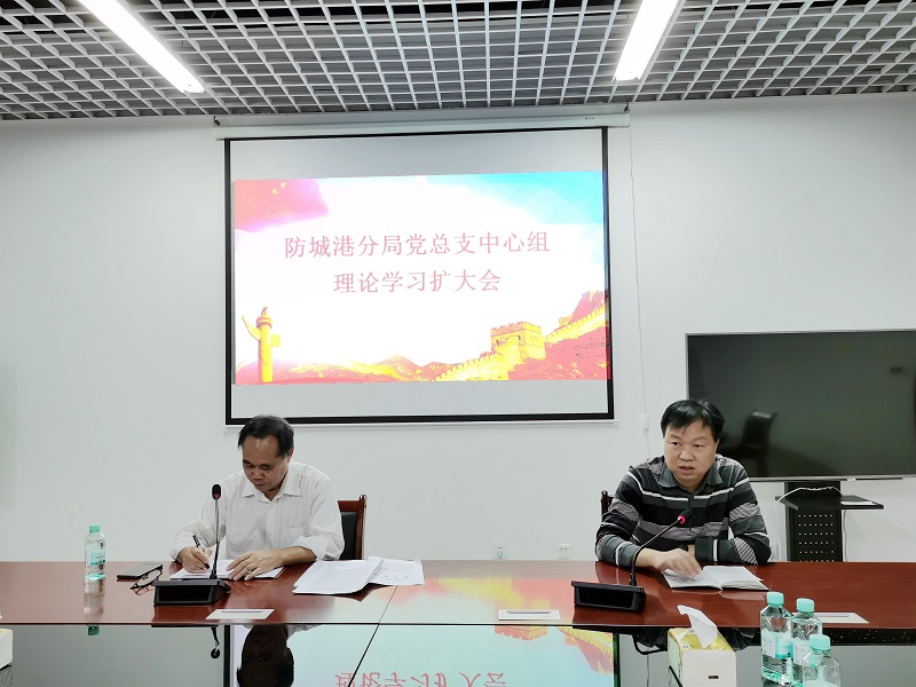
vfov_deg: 49.7
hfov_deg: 63.4
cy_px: 344
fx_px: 741
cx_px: 458
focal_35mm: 28
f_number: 1.8
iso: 125
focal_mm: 5.58
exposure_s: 1/50
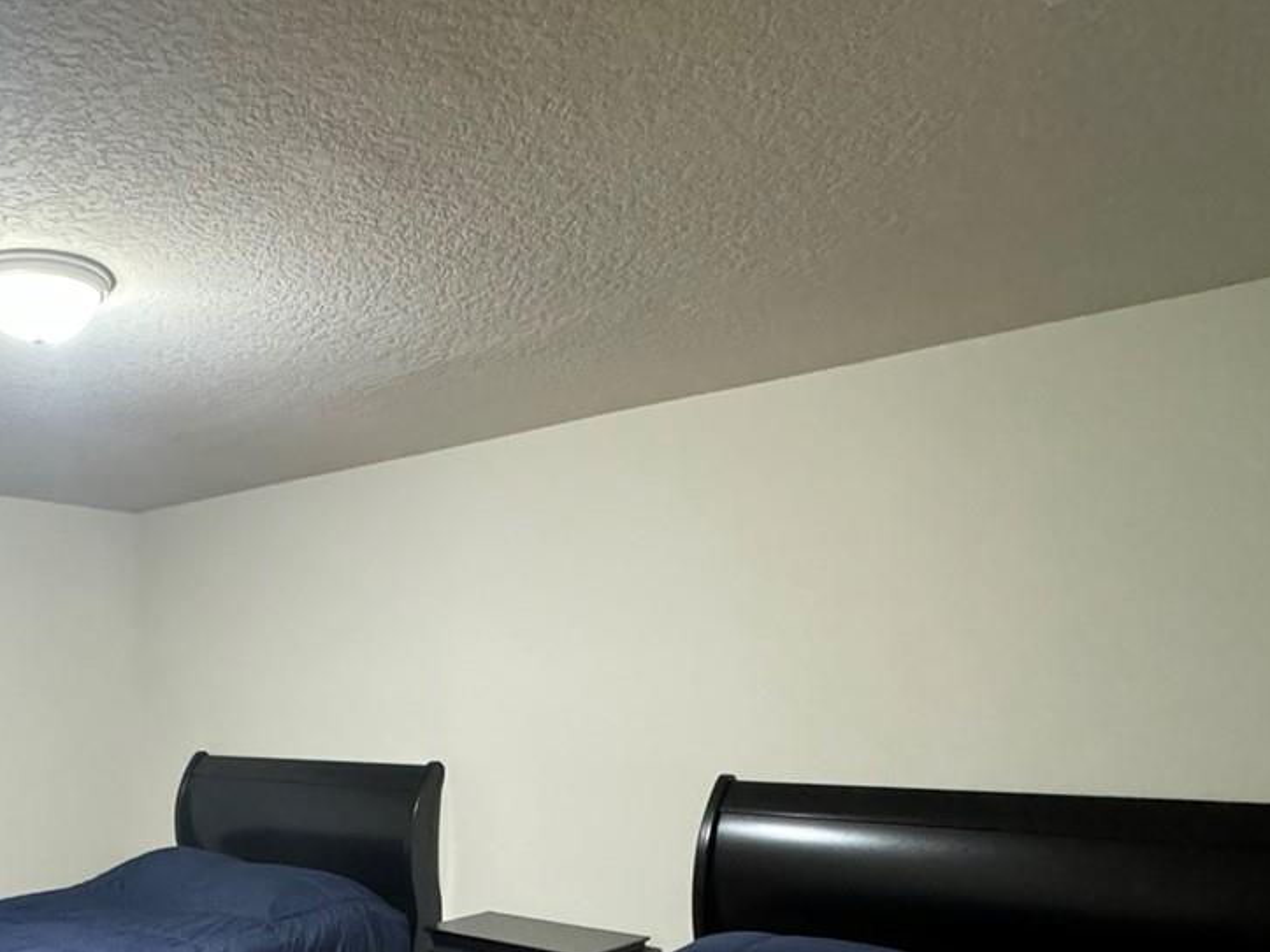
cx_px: 251
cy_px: 882
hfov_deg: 54.3
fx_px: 1137
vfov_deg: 41.3
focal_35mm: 31
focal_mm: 2.22
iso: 1250
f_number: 2.2
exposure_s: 1/60
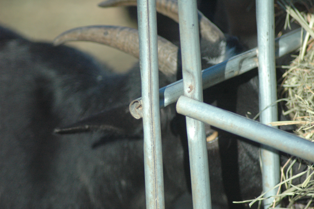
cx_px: 157
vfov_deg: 3.0
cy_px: 104
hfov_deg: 4.6
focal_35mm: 450
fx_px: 3921
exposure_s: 1/2000
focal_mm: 300
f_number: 6
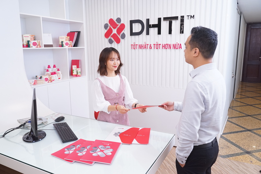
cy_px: 87
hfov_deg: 65.5
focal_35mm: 28
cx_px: 130
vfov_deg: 46.4
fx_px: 203
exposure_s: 1/100
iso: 1250
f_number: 5.6
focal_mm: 28
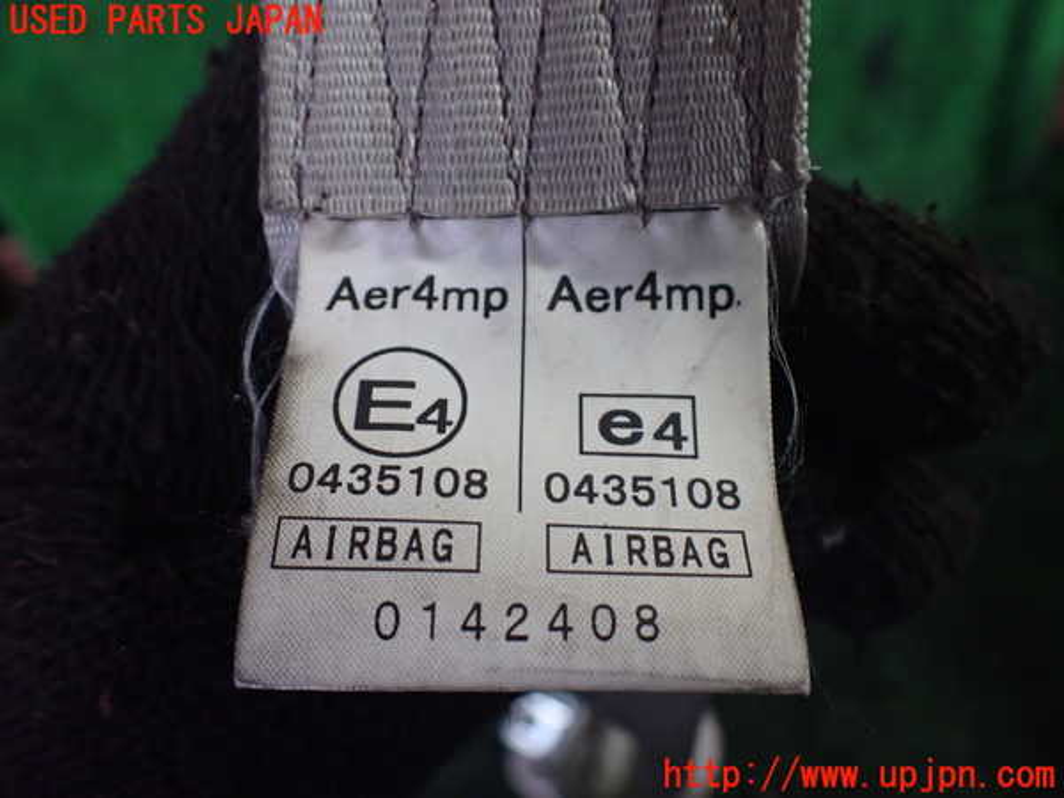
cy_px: 399
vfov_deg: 46.8
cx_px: 532
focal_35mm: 30
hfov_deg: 60.0
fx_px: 922
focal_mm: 5.4
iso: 800
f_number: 2.3
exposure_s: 1/100
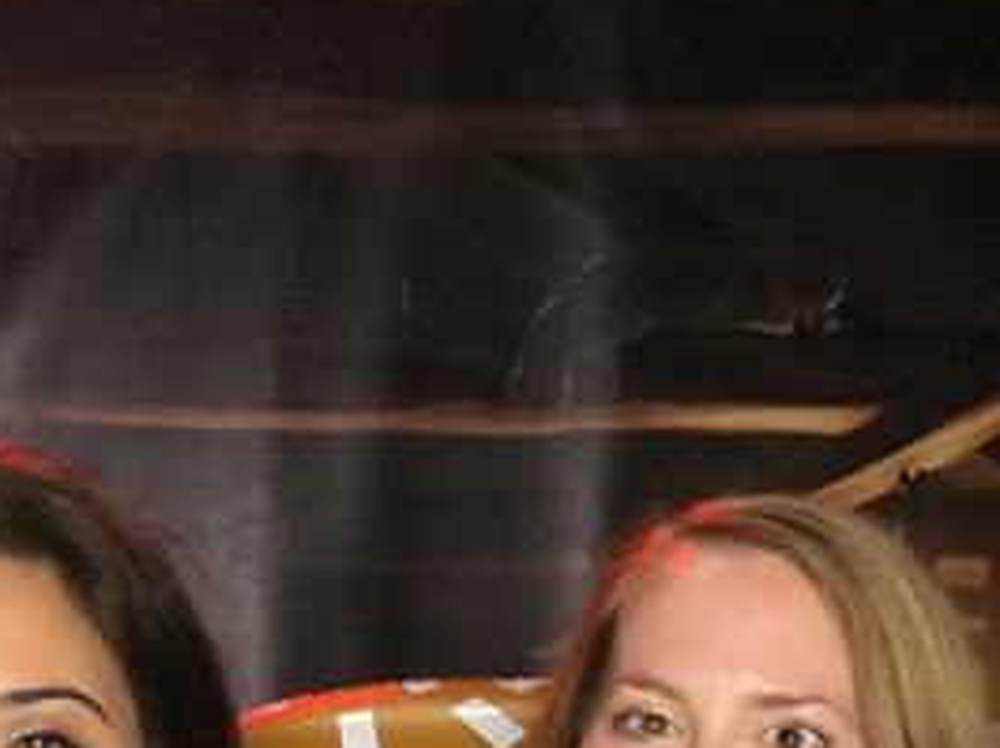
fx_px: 3031
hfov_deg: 18.1
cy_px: 975
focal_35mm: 105
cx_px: -71
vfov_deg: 13.6
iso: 64
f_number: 2.4
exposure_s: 1/30
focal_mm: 3.3
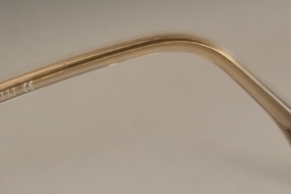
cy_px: 502
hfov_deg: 18.1
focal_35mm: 111
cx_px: 261
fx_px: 897
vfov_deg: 10.3
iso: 50
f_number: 1.8
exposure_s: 1/234
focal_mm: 5.4
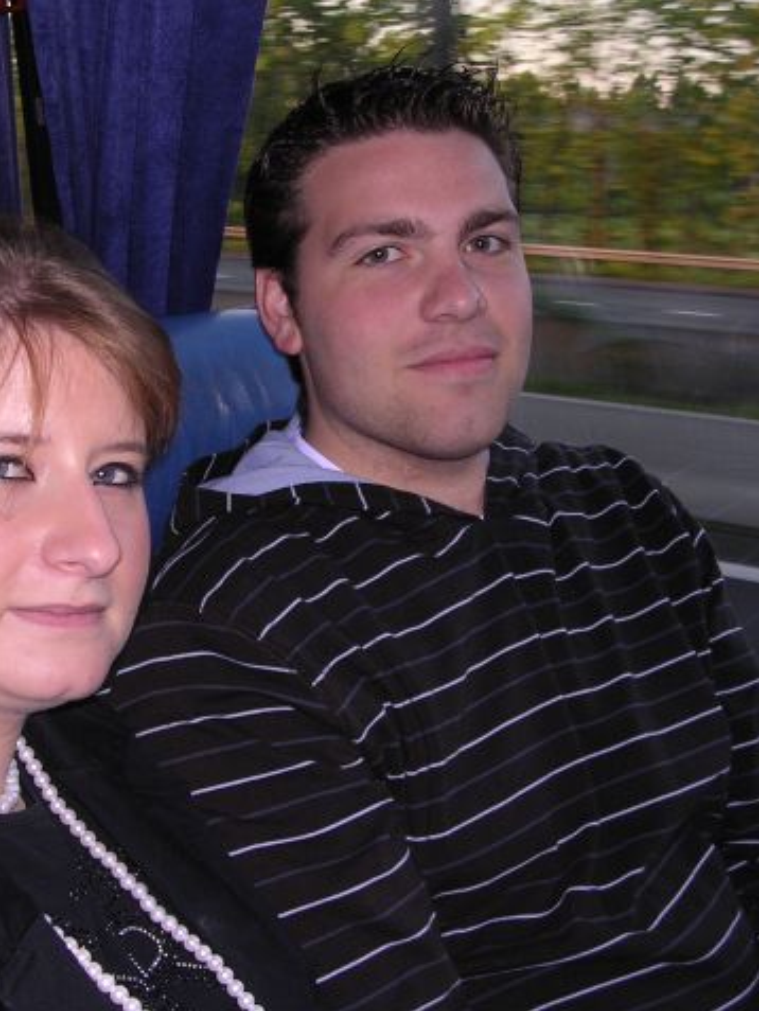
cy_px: 504
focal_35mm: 51
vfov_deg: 37.5
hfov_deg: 28.4
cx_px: 254
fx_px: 1490
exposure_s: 1/60.1
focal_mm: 5.8
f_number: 2.8
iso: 100
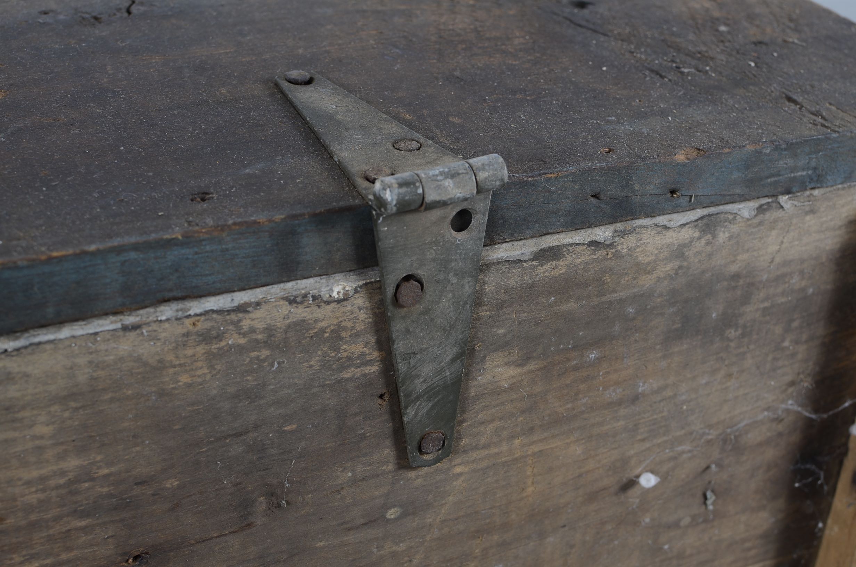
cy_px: 284
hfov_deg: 37.9
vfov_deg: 25.6
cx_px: 428
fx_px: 1246
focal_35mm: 52
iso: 100
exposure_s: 1/125
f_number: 6.3
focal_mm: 35
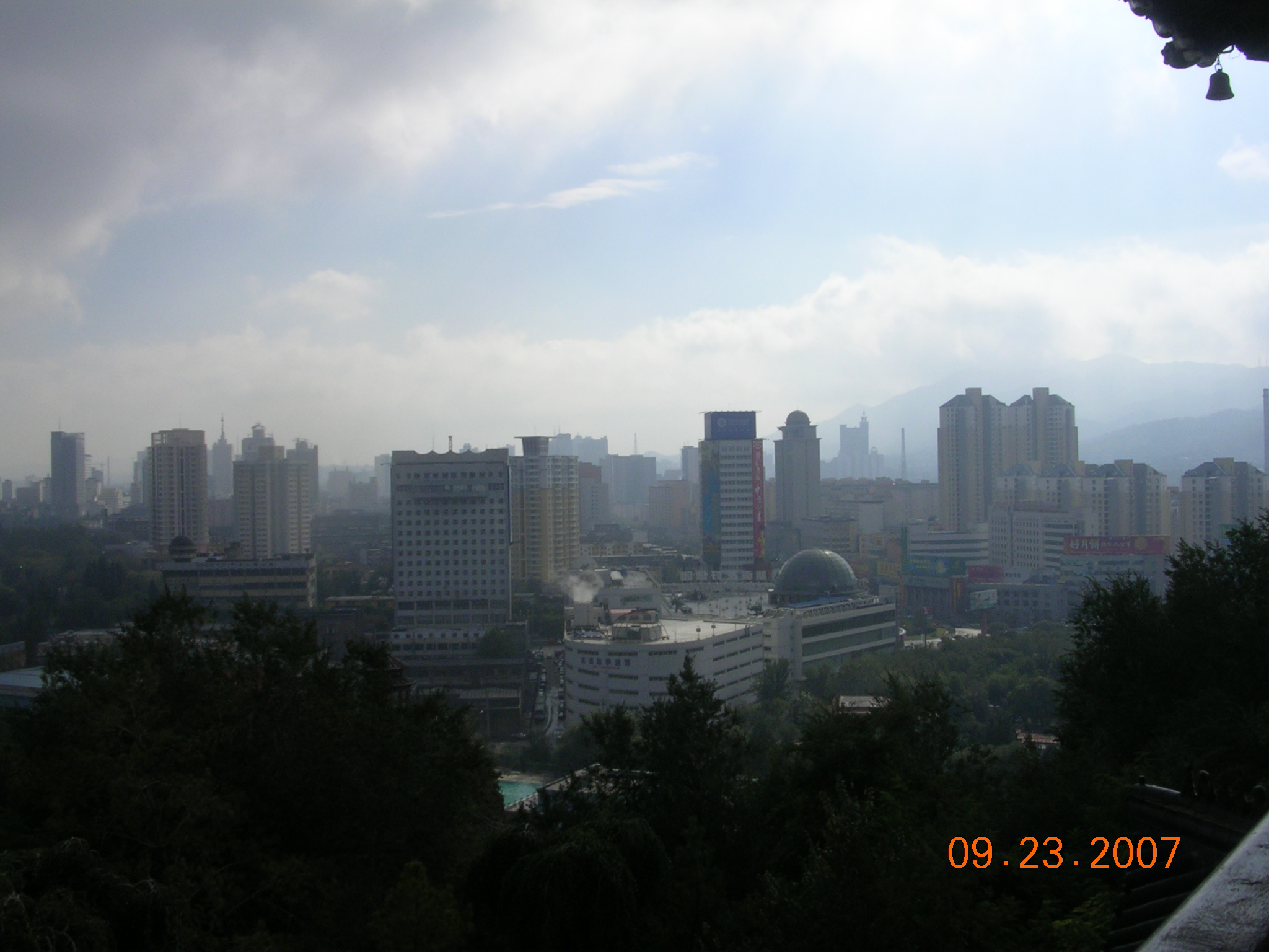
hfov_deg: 49.0
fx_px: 1393
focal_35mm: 38
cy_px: 476
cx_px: 634
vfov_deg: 37.7
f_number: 5.6
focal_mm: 5.8
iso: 50
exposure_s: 1/885
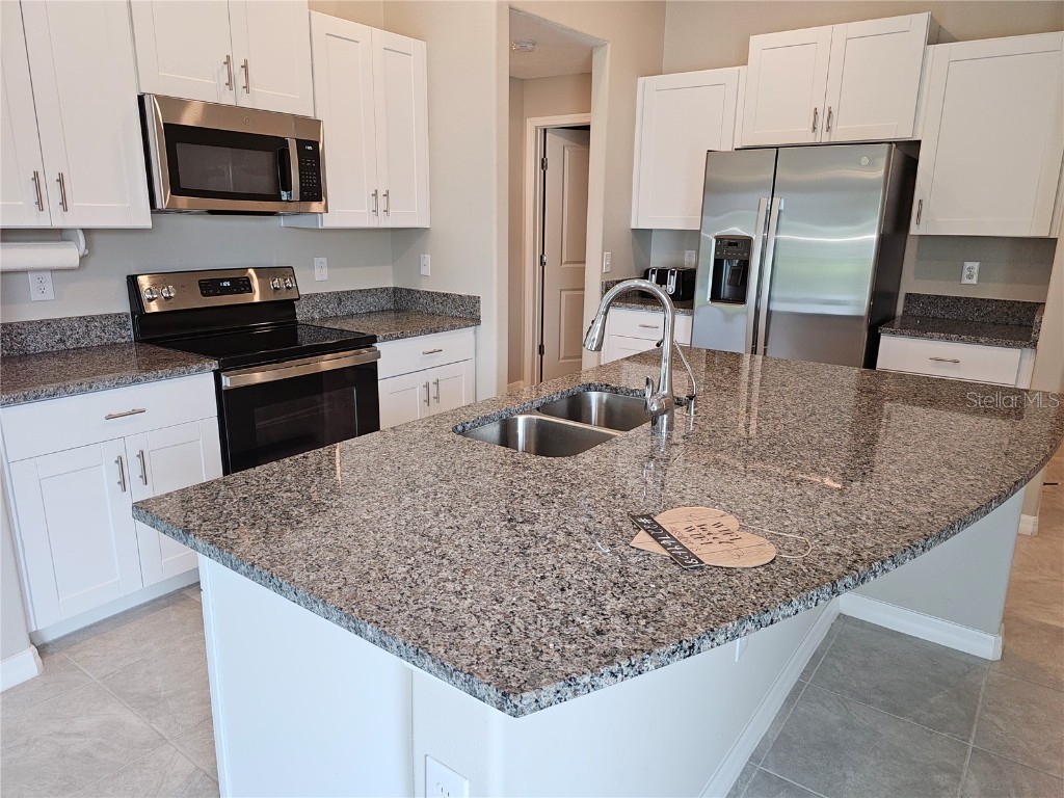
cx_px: 532
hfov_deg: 73.9
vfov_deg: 58.9
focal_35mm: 23
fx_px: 707
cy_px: 399
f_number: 1.7
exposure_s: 1/60
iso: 80
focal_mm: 6.3
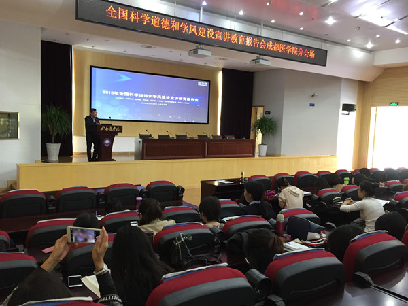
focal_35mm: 29
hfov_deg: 61.7
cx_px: 204
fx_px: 342
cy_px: 153
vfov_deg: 48.2
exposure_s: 1/33
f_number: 2.2
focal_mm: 4.15
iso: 160
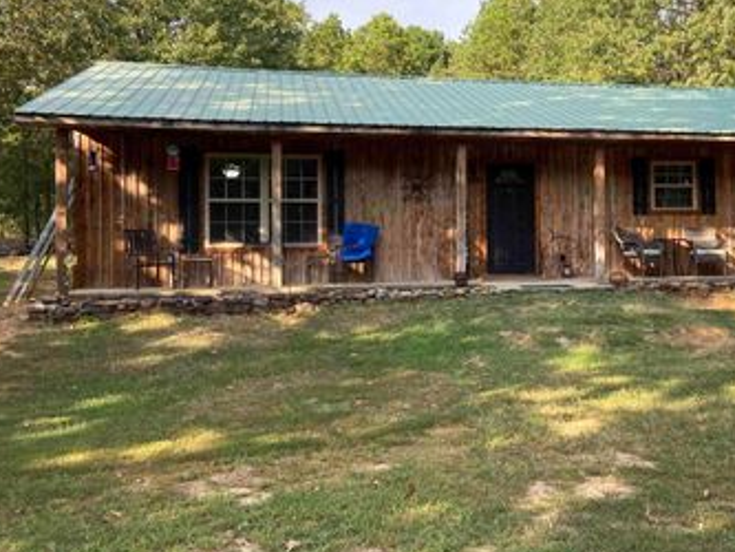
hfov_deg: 47.2
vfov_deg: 36.7
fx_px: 828
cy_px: 220
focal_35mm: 39
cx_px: 481
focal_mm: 4.25
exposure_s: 1/546
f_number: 1.8
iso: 32
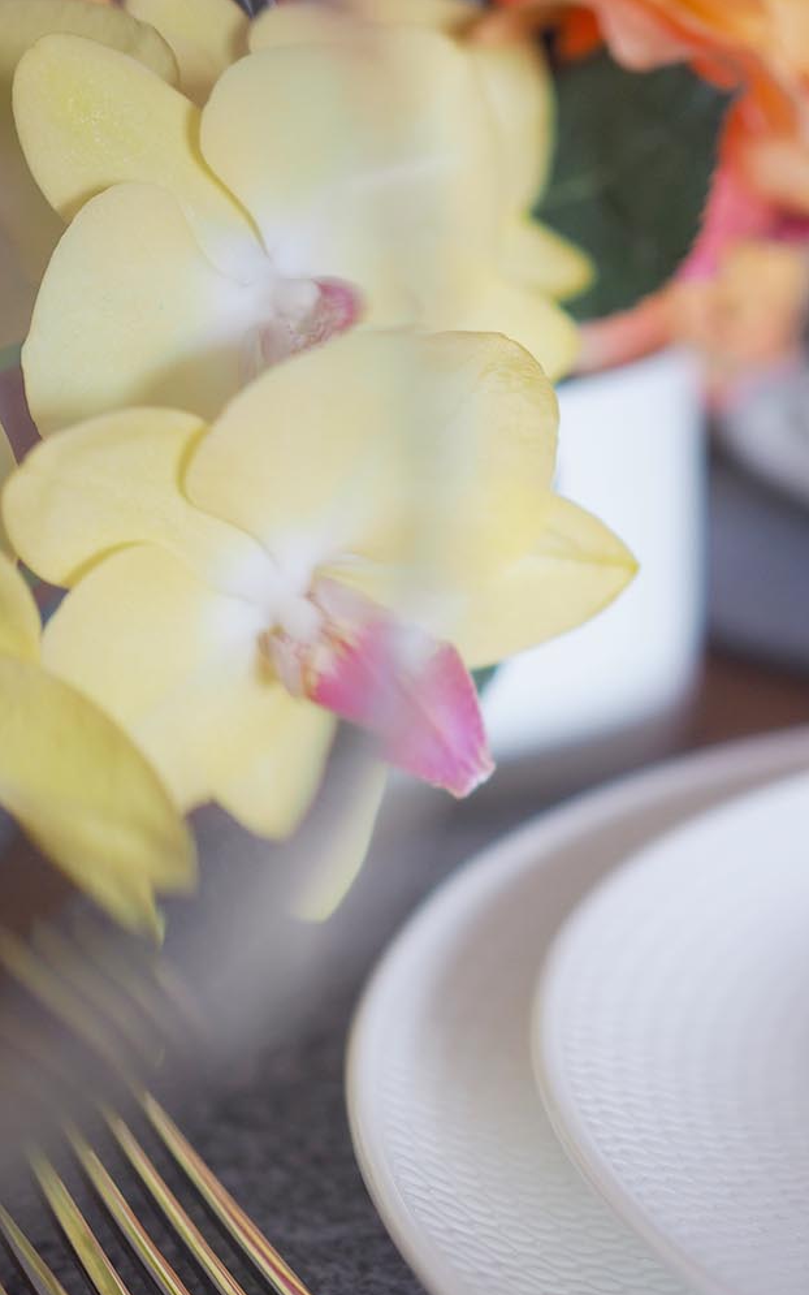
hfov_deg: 18.3
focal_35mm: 71
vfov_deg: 28.8
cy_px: 823
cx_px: 545
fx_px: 2504
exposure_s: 1/50
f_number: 1.8
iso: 200
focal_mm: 25
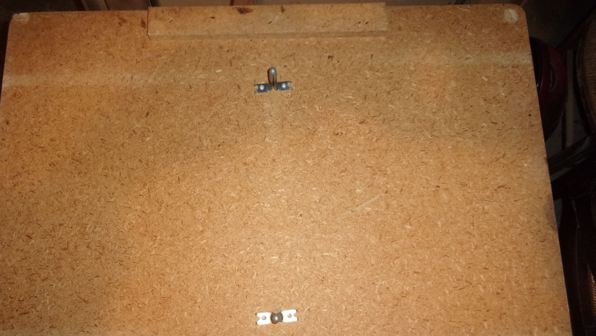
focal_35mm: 31
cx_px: 293
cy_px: 202
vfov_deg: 37.6
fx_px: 490
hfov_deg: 62.6
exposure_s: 1/34
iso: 200
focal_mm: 5.1
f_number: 3.9
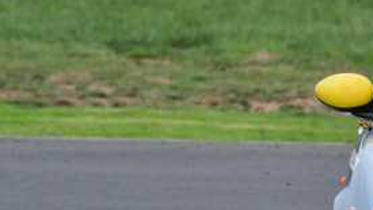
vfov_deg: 0.5
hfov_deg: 0.9
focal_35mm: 2287
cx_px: 389
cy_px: 99
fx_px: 22630
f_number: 11
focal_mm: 500
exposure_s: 1/640
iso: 1250
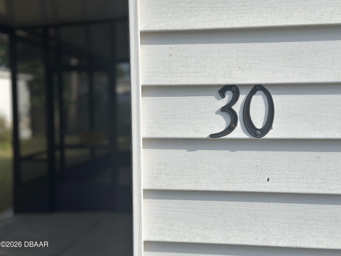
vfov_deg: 30.3
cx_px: 170
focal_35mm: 48
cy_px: 128
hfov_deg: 39.7
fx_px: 473
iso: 100
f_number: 1.78
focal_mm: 6.86
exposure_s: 1/7092
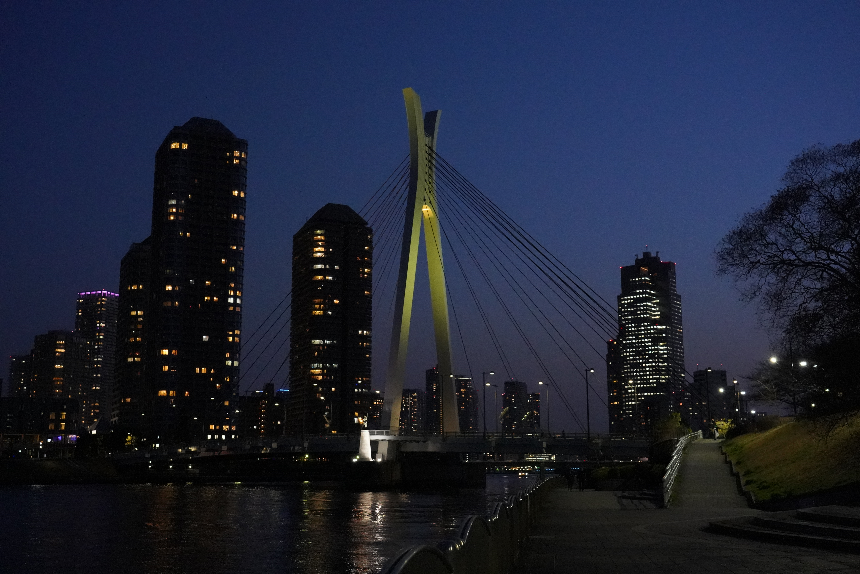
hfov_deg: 50.7
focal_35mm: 38
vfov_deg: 35.1
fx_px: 908
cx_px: 430
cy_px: 287
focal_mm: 38
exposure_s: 1/125
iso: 12800
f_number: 5.6
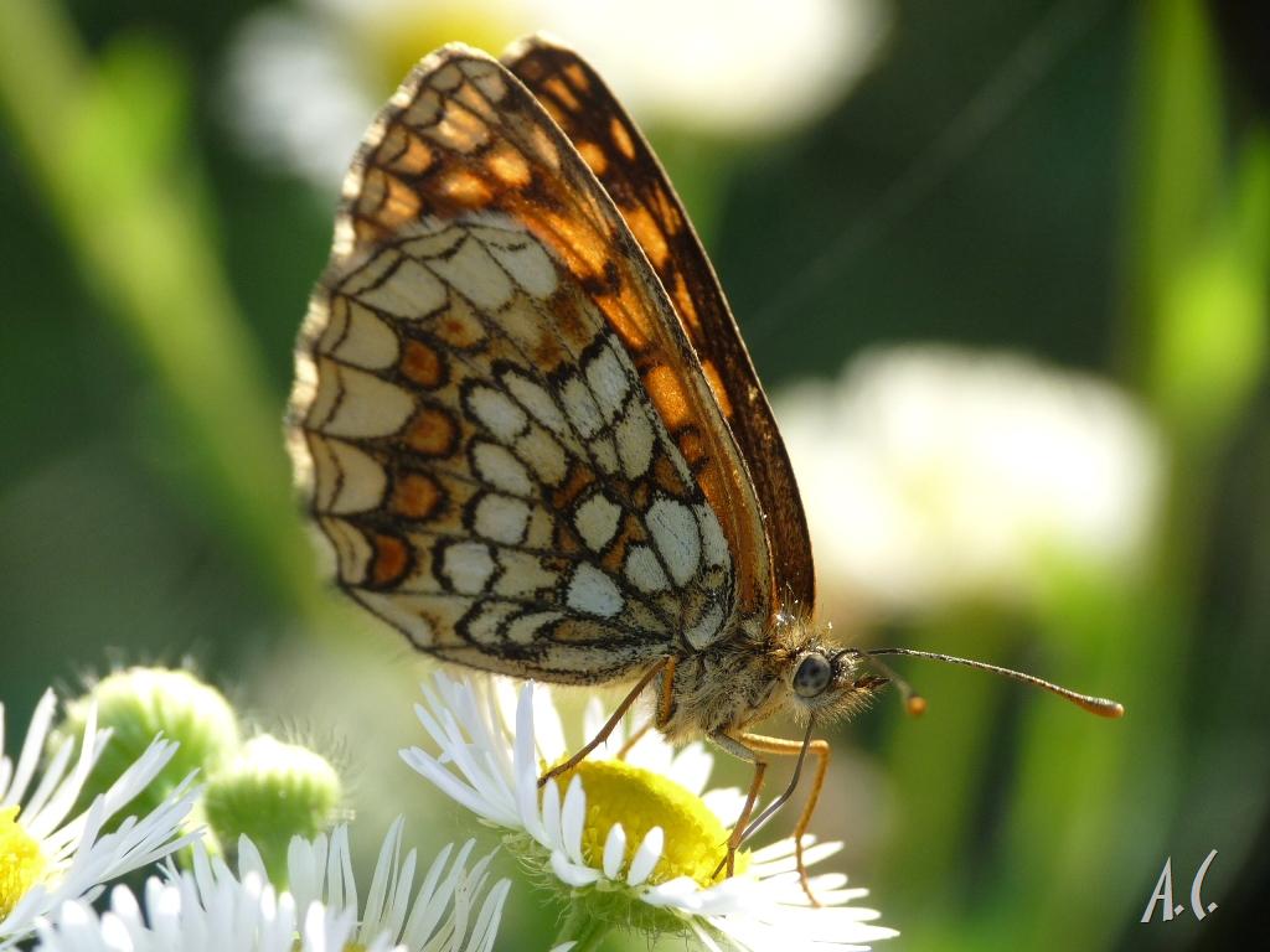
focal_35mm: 154
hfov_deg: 12.8
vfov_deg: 9.6
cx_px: 635
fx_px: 5650
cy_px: 476
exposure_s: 1/320
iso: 100
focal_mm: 15.5
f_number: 3.6
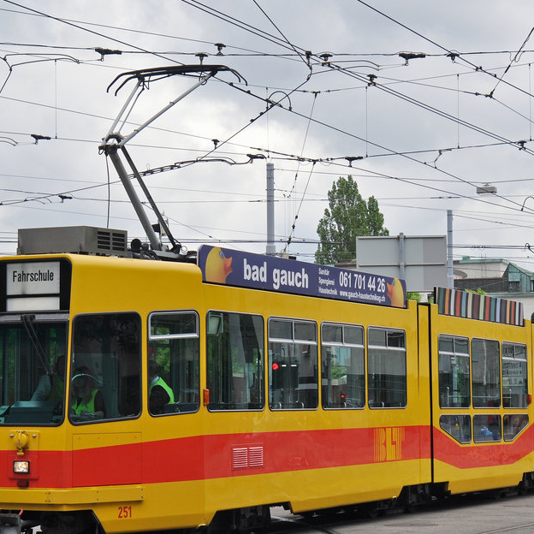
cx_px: 261
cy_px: 309
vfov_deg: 17.7
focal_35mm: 98
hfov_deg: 17.7
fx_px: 1710
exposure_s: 1/640
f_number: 6.3
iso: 250
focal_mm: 40
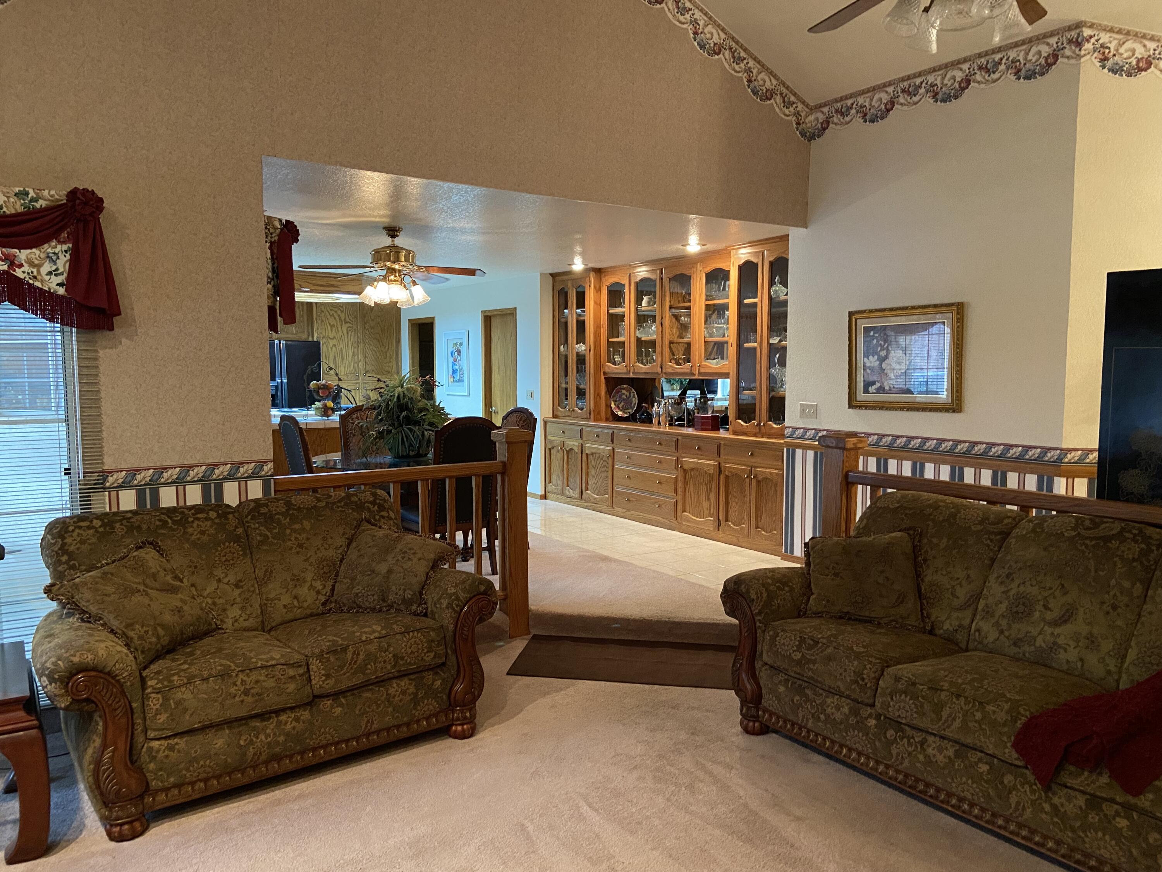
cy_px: 436
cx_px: 581
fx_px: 873
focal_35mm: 26
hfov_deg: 67.3
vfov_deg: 53.1
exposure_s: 1/30
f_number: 1.8
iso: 500
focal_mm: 4.25
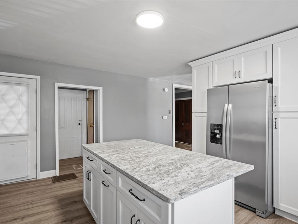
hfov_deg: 83.0
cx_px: 149
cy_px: 115
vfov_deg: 67.1
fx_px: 168
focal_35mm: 20
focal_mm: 17.5
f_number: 8
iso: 400
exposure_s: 1
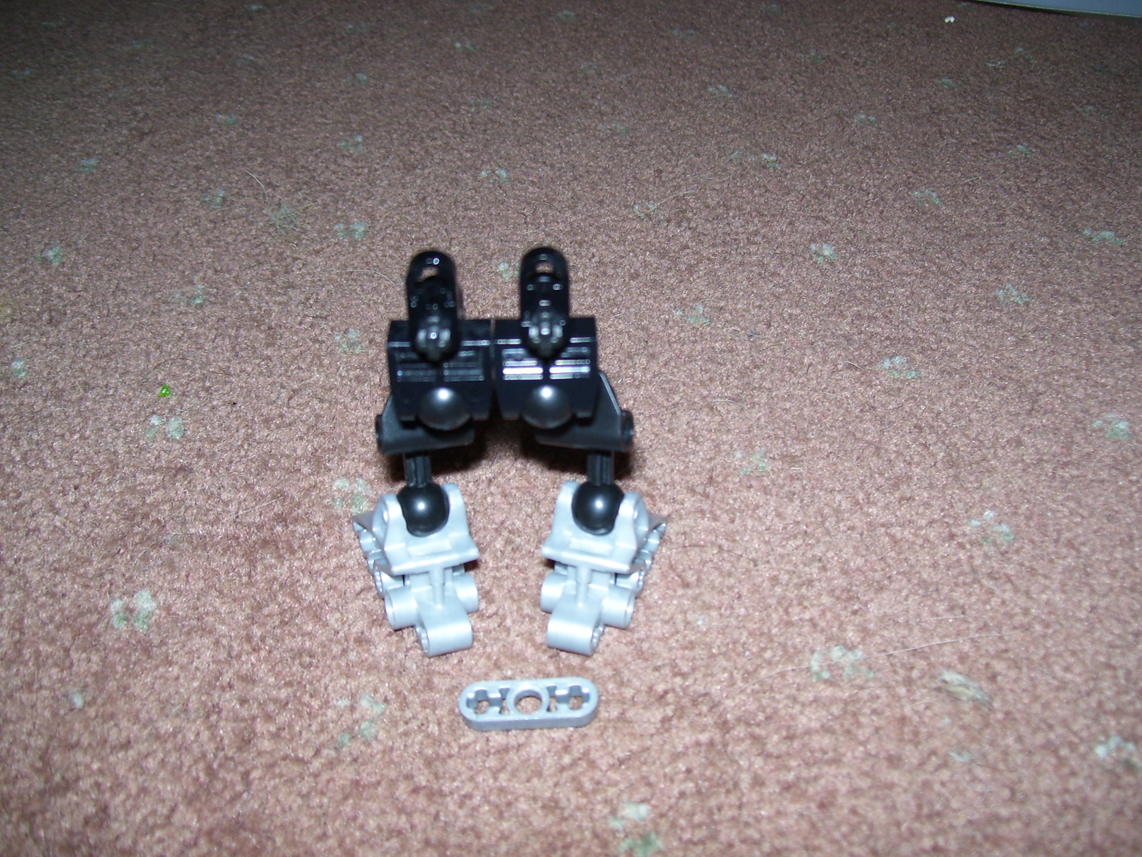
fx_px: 1188
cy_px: 428
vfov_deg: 39.7
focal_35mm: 36
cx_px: 571
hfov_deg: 51.4
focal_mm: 6
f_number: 2.7
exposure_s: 1/60
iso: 80
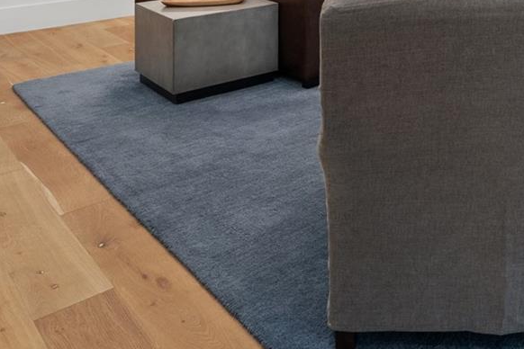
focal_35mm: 44
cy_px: -121
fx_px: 640
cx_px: 489
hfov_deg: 40.5
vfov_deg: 25.6
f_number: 9
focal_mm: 16
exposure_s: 1/2.5
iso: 400
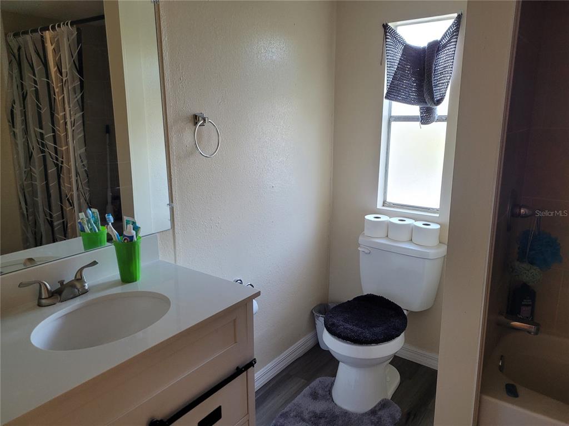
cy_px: 213
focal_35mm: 26
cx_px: 284
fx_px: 427
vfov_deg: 53.1
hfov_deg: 67.3
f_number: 1.8
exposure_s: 1/60
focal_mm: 5.4
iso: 200
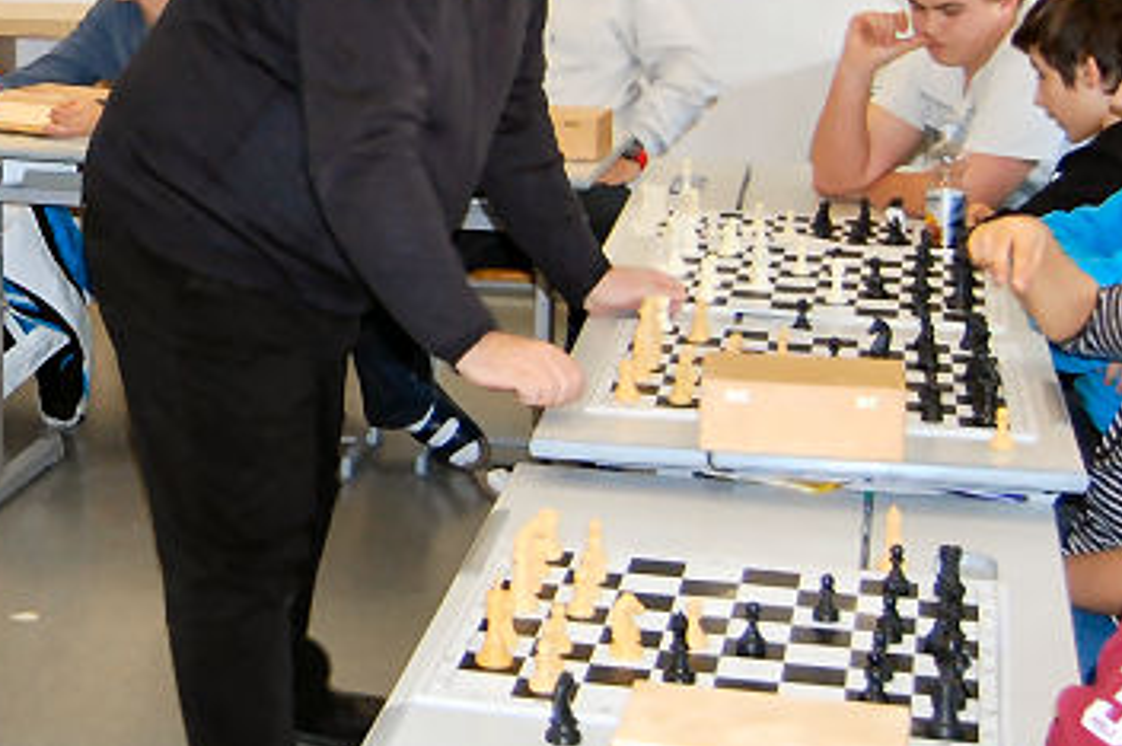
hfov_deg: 42.8
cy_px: 257
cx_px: 602
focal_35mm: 46
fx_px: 1432
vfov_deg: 29.0
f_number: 3.5
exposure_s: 1/60
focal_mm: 18
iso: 400
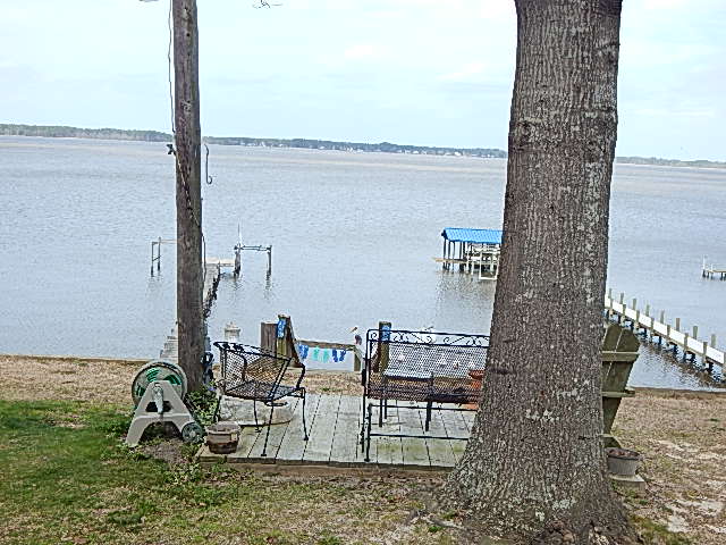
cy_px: 272
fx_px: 1007
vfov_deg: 30.3
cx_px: 363
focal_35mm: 48
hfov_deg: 39.7
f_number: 3.7
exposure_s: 1/640
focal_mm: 8.6
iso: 125
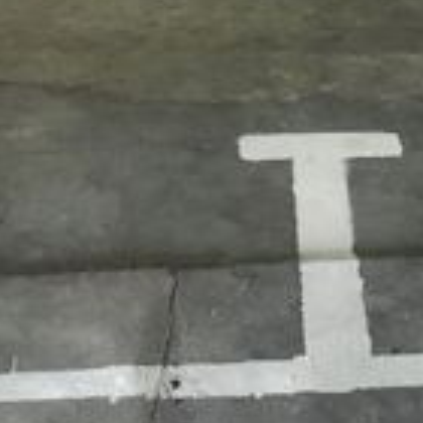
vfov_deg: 18.7
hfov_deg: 19.5
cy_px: -79
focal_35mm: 88
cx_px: 332
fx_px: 1217
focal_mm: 4.15
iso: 250
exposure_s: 1/17
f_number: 2.2
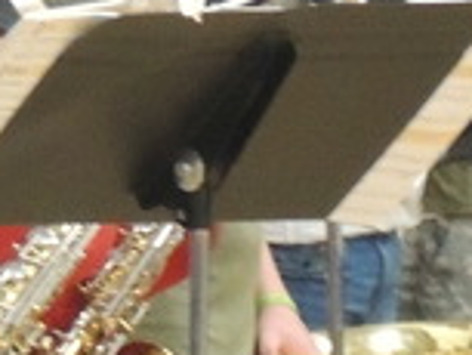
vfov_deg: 1.9
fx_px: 10971
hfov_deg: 2.5
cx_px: 981
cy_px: 299
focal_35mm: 804
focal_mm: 21.4
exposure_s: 1/15
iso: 800
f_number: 4.2
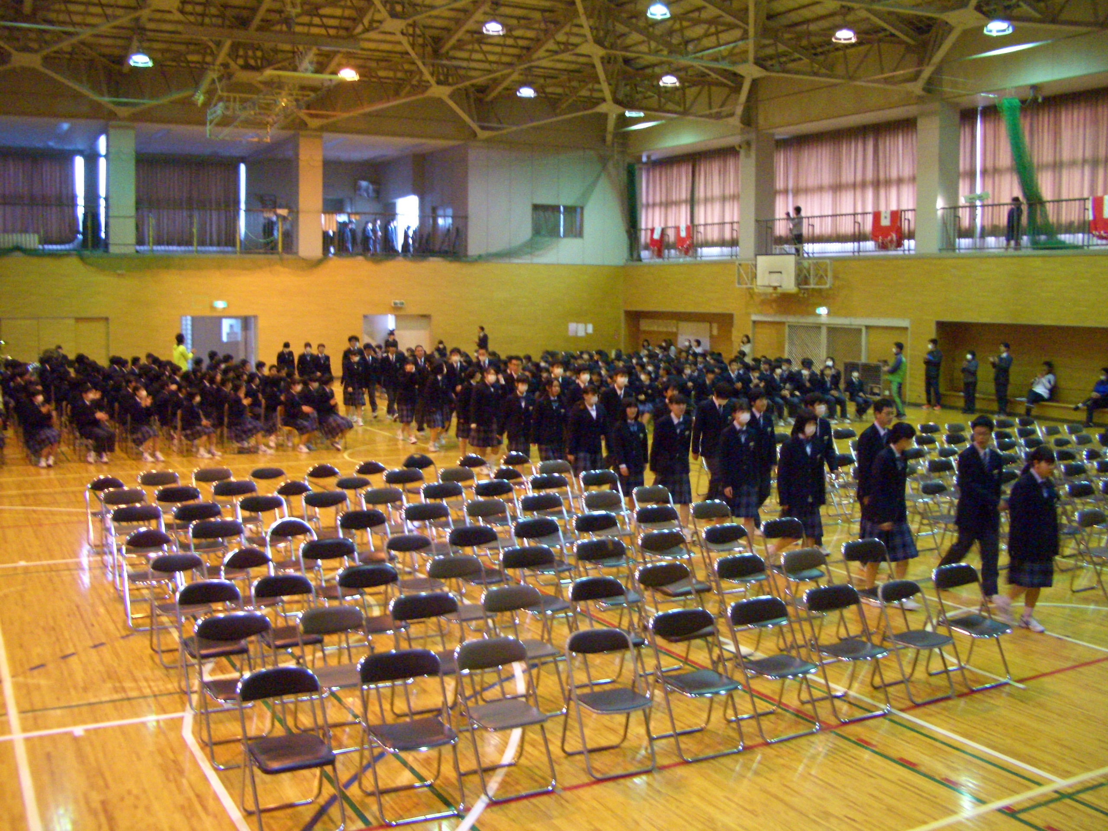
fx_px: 1120
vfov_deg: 40.7
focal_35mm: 35
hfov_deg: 52.6
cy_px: 416
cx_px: 554
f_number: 2.6
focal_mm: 5.8
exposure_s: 1/20
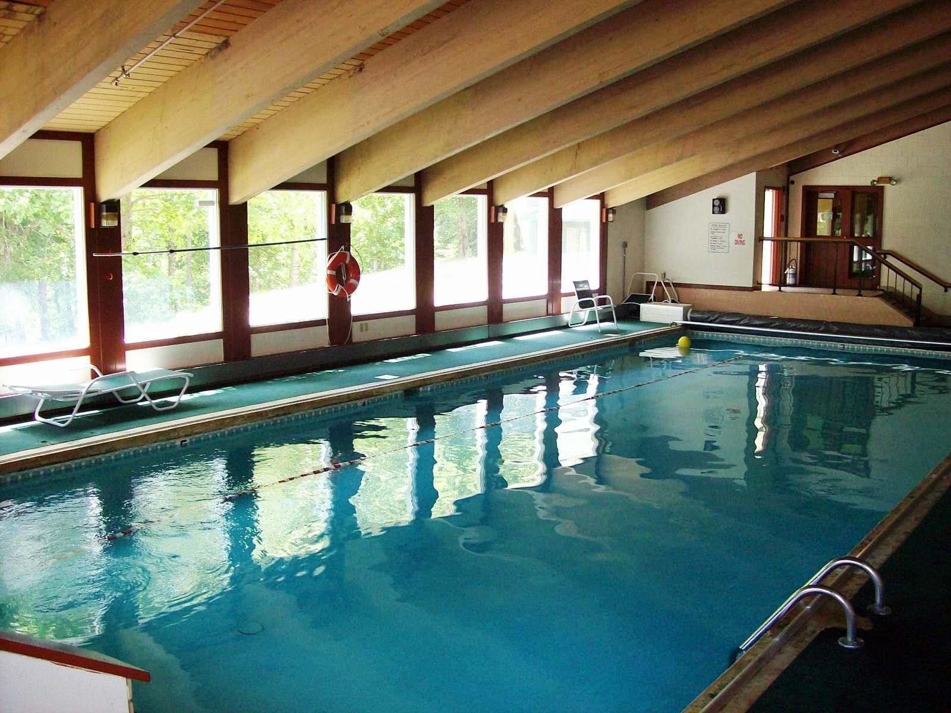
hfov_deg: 51.4
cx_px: 476
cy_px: 356
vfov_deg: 39.7
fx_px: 989
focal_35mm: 36
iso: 140
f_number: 2.7
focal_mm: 6
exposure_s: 1/68.5
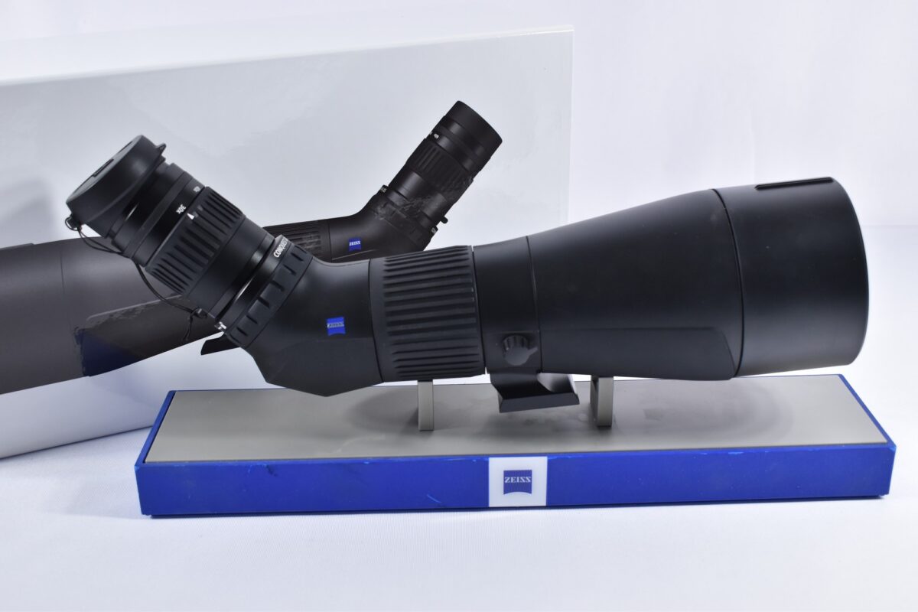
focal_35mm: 45
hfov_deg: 43.6
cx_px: 459
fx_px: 1147
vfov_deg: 29.9
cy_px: 306
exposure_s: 1/50
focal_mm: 30
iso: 640
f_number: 5
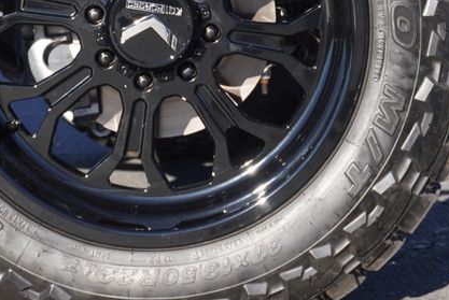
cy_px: 23
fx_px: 1701
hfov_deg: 15.0
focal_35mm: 136
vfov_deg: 10.0
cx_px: 170
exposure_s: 1/200
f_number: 5.6
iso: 100
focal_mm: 37
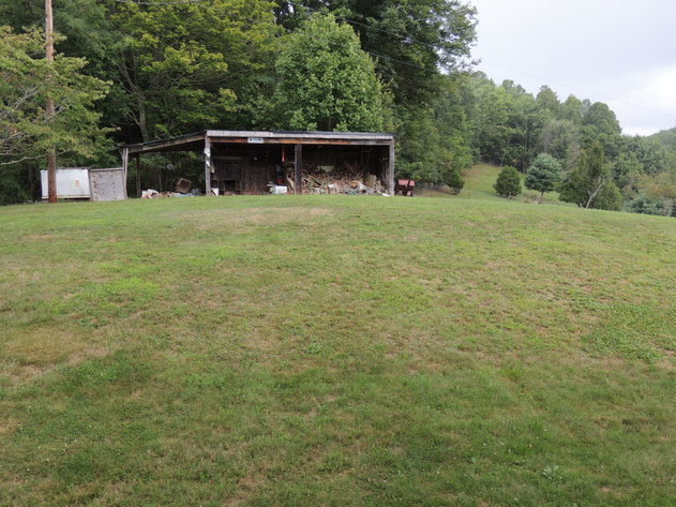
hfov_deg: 60.0
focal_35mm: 30
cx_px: 338
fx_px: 586
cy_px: 254
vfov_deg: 46.8
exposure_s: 1/250
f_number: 3.1
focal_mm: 5.3
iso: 110
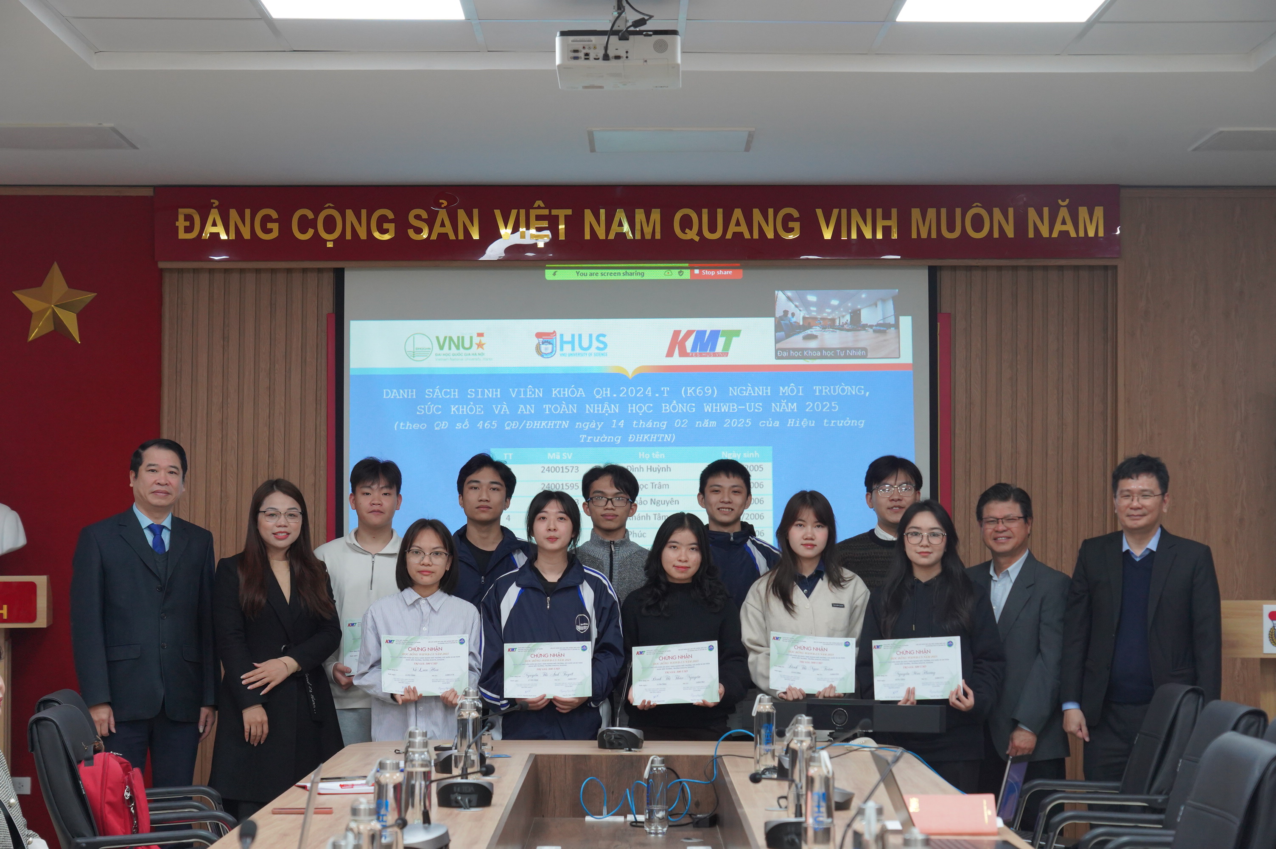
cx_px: 638
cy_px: 424
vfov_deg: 17.7
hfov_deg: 26.3
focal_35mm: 77
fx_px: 2727
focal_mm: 77
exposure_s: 1/125
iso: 2500
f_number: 6.3
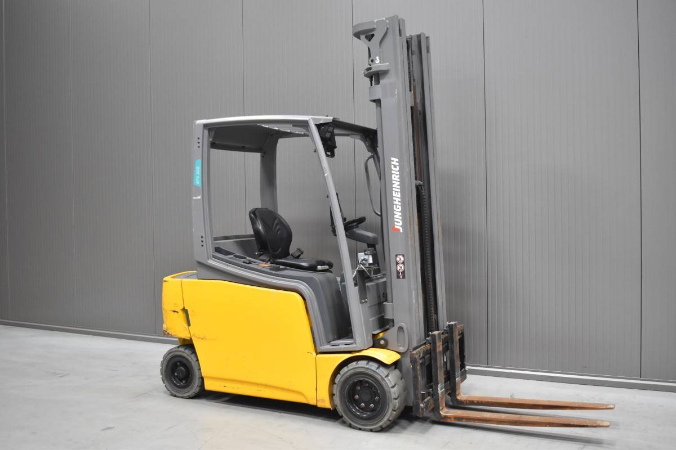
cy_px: 225
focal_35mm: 34
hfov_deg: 55.1
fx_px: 648
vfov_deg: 38.4
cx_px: 338
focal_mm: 23
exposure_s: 1/60
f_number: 3.8
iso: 1600
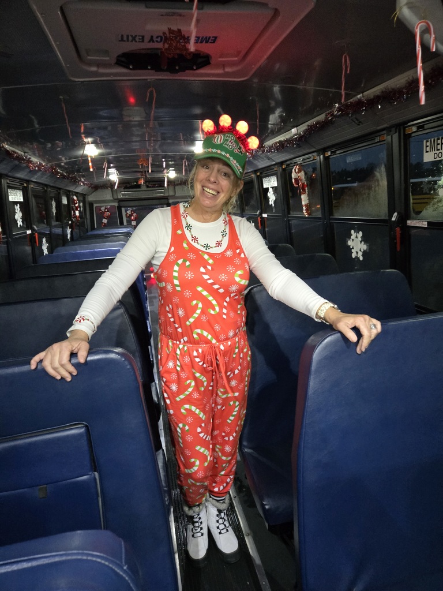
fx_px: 392
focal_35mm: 23
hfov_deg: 58.9
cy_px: 296
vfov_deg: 73.9
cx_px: 222
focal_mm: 5.4
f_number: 1.8
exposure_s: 1/24
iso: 1600
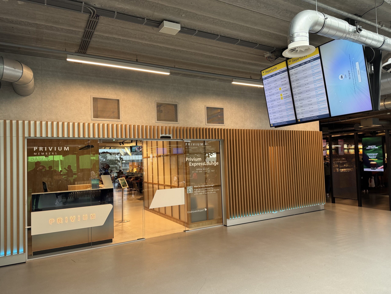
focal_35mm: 24
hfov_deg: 71.6
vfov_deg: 56.8
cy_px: 147
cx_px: 196
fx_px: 271
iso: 160
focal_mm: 6.76
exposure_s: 1/121
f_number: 1.78
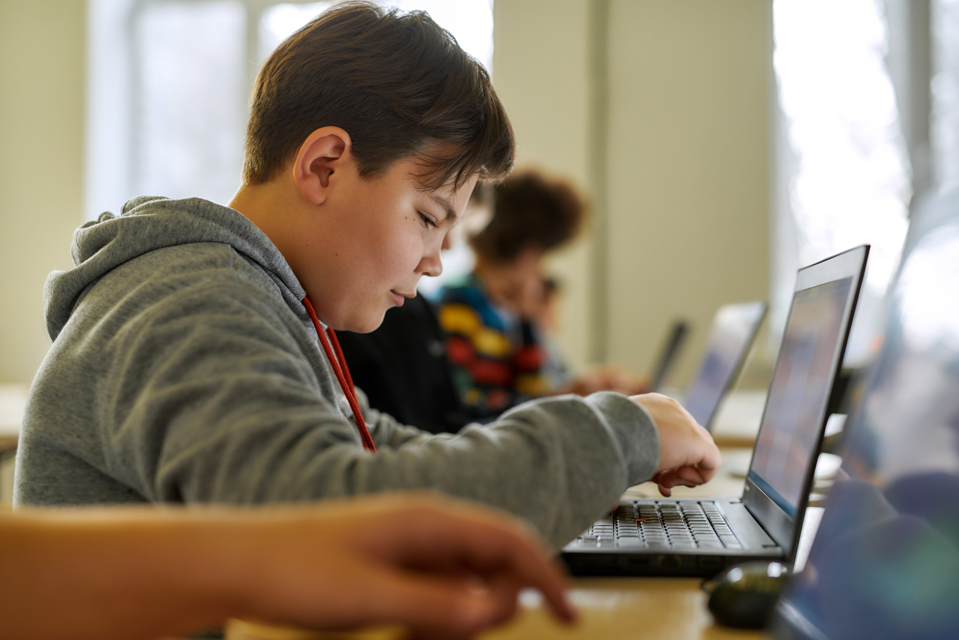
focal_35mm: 50
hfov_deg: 39.6
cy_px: 320
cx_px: 480
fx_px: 1332
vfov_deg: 27.0
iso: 400
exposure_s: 1/80
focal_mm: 50
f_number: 2.2
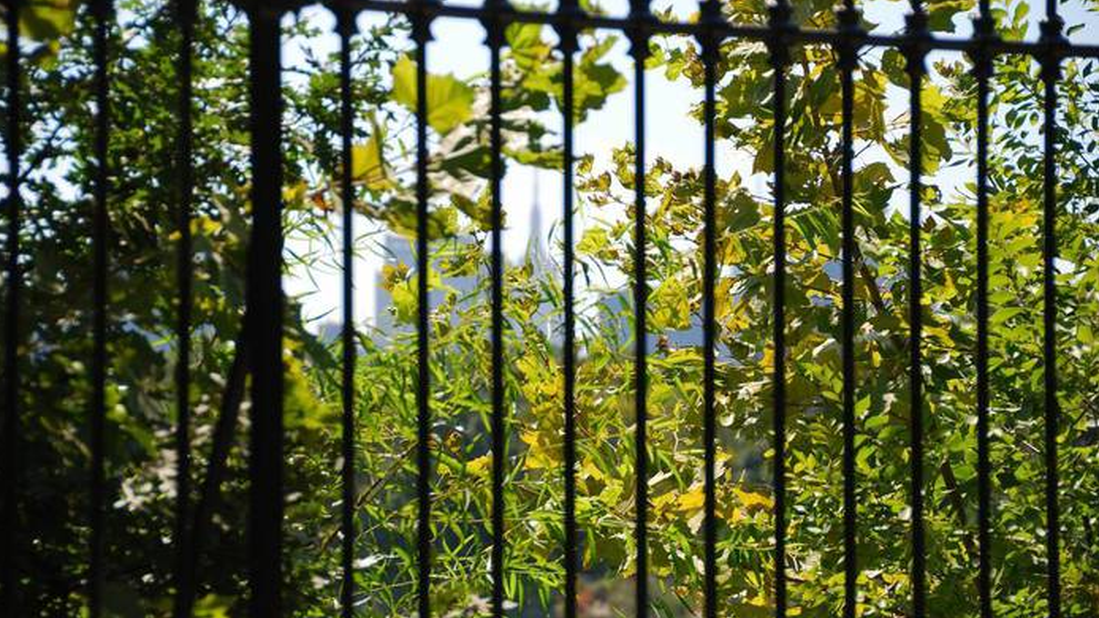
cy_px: 331
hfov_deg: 12.9
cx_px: 546
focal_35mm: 167
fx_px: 4852
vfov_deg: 7.3
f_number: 5.6
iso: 100
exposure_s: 1/320
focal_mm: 105
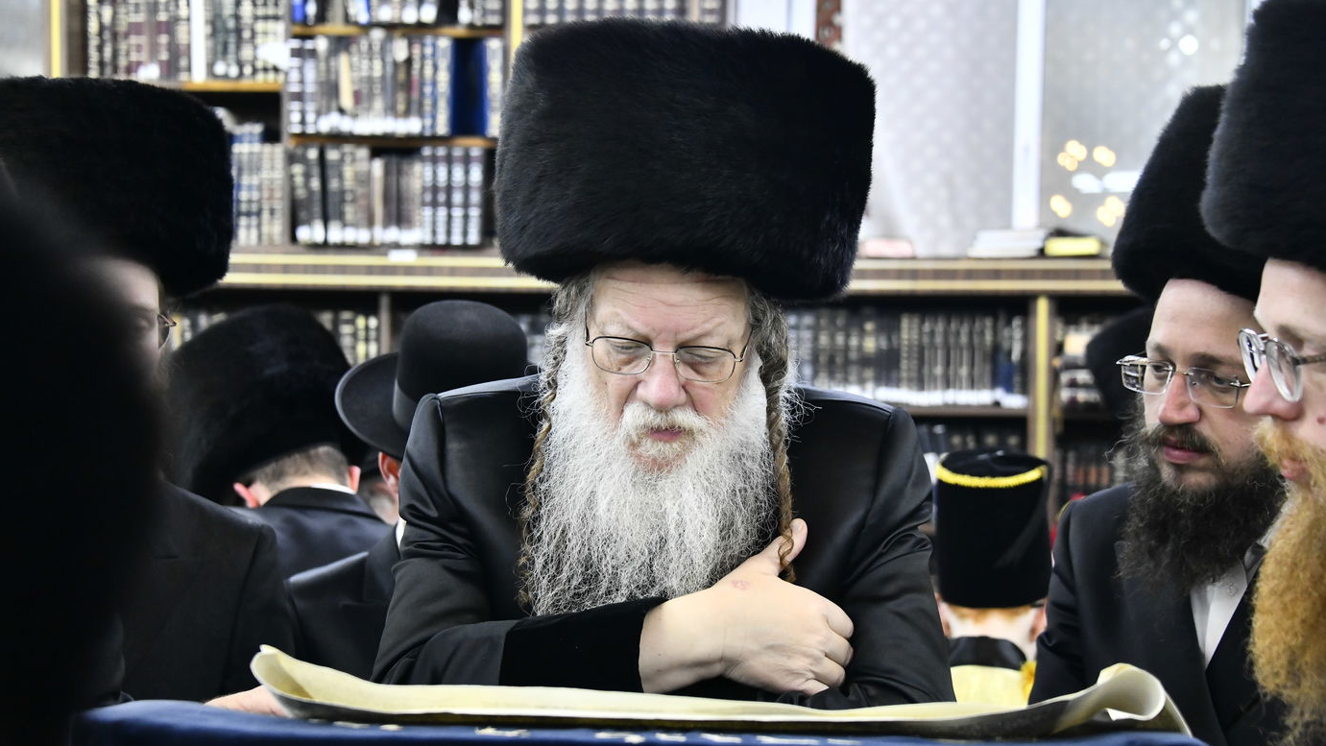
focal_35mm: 69
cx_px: 655
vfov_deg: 17.5
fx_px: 2426
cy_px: 377
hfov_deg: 30.6
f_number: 5
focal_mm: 65
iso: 2000
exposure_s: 1/250
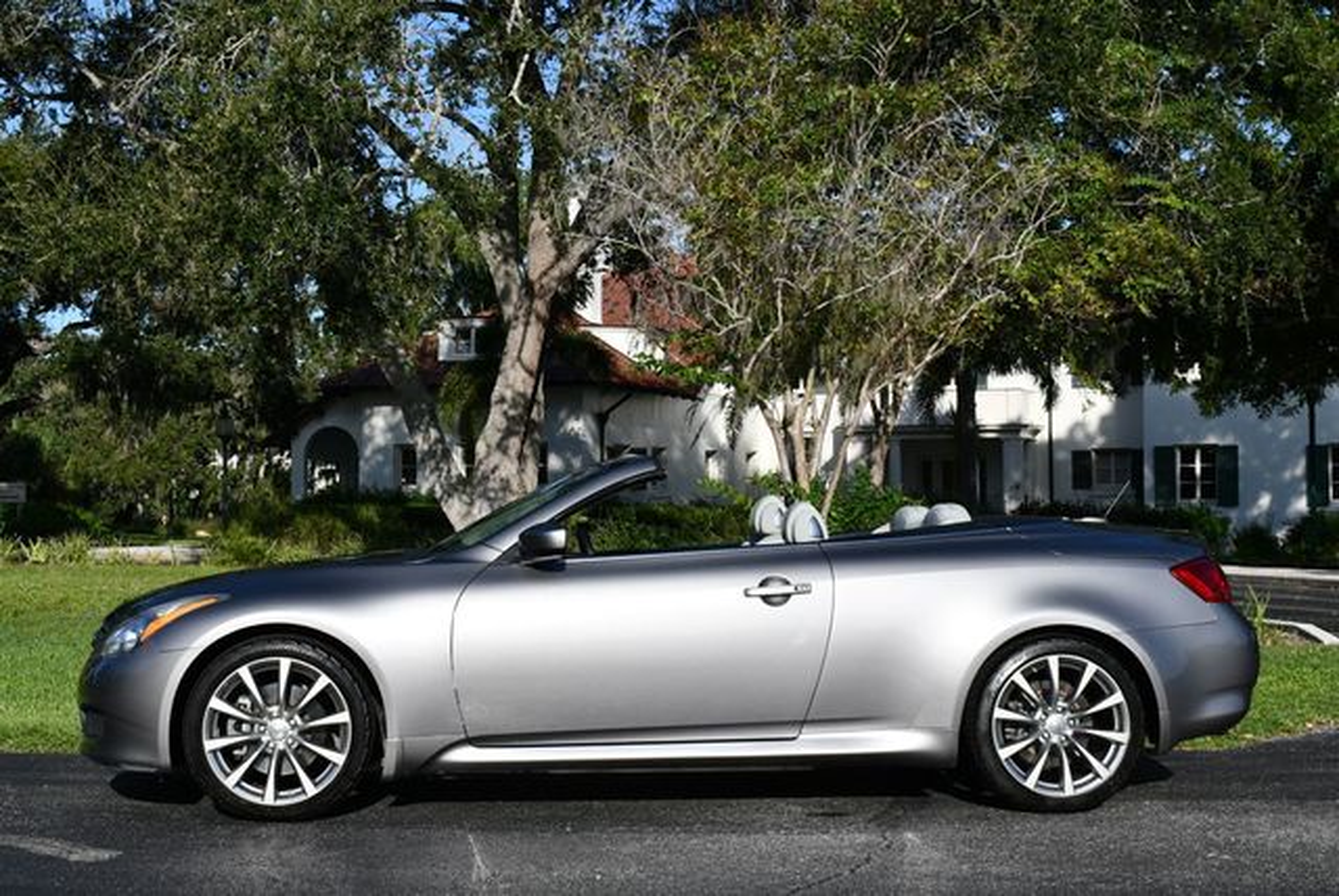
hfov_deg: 36.8
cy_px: 448
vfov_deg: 25.1
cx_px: 670
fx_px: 2010
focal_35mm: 54
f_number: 9
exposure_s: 1/320
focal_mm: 27
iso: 100
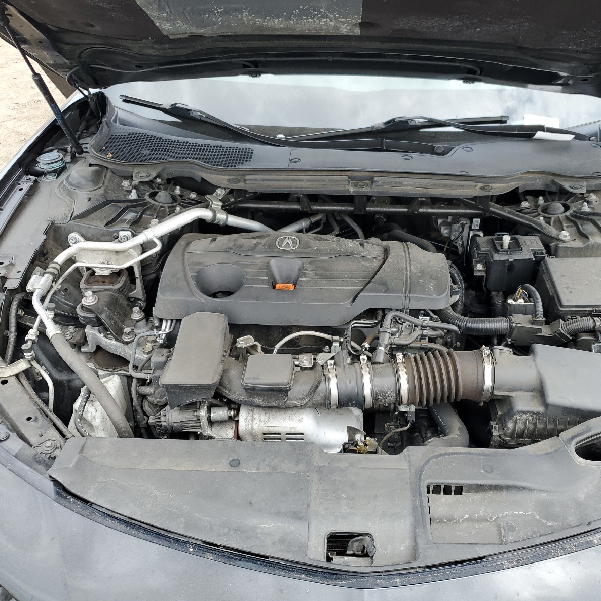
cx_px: 361
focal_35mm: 31
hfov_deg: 52.2
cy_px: 299
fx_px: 609
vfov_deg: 52.5
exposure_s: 1/476
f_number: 1.5
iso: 50
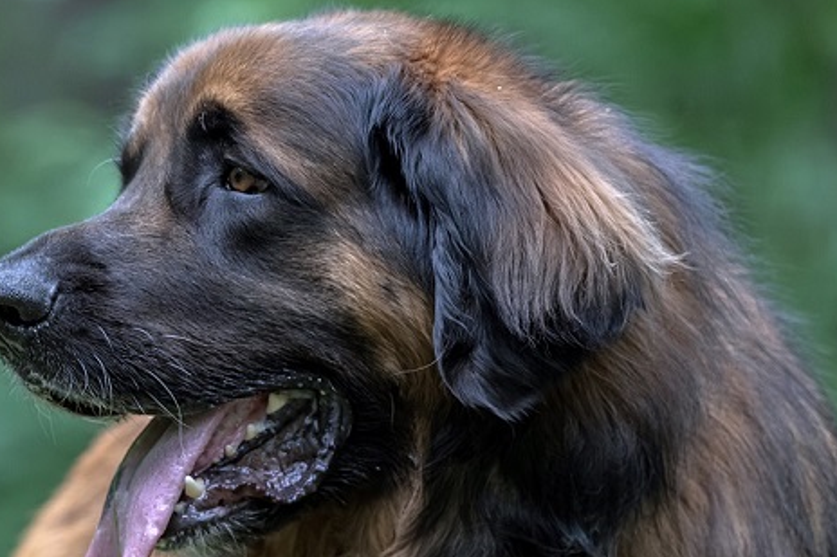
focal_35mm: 460
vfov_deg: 3.0
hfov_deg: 4.5
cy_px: 316
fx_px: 10691
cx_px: 260
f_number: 5.6
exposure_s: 1/1600
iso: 4000
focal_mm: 240
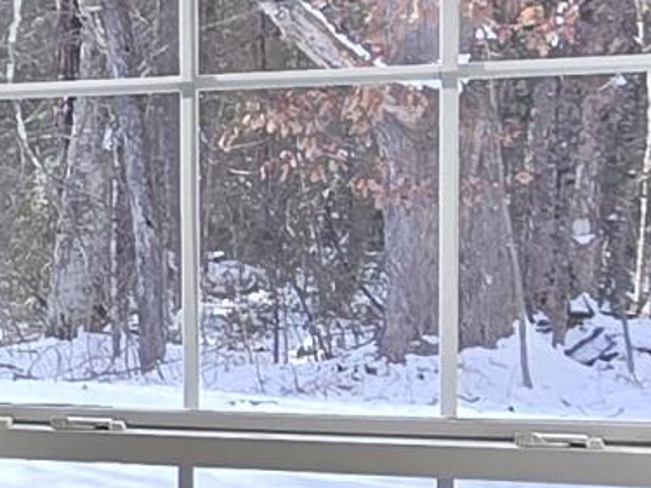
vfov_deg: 14.2
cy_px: 299
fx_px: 1955
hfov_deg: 13.8
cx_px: -880
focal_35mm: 104
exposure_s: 1/375
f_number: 2.2
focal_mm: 2.2
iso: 50
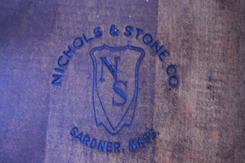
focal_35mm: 48
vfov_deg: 28.0
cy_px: 82
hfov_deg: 41.2
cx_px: 122
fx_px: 326
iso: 3200
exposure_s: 1/6
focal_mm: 32
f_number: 4.8
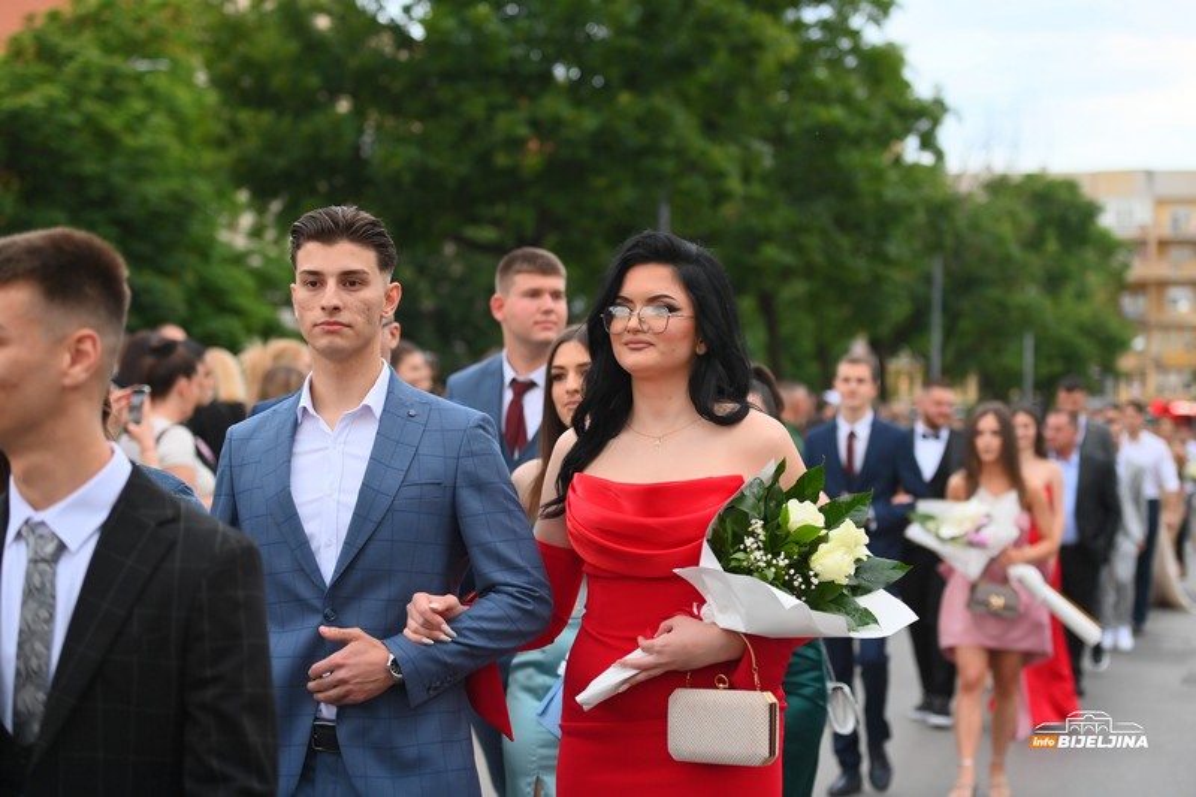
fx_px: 2325
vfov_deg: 19.4
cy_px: 398
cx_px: 598
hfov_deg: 28.8
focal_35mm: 70
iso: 1600
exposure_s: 1/800
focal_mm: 70
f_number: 2.8
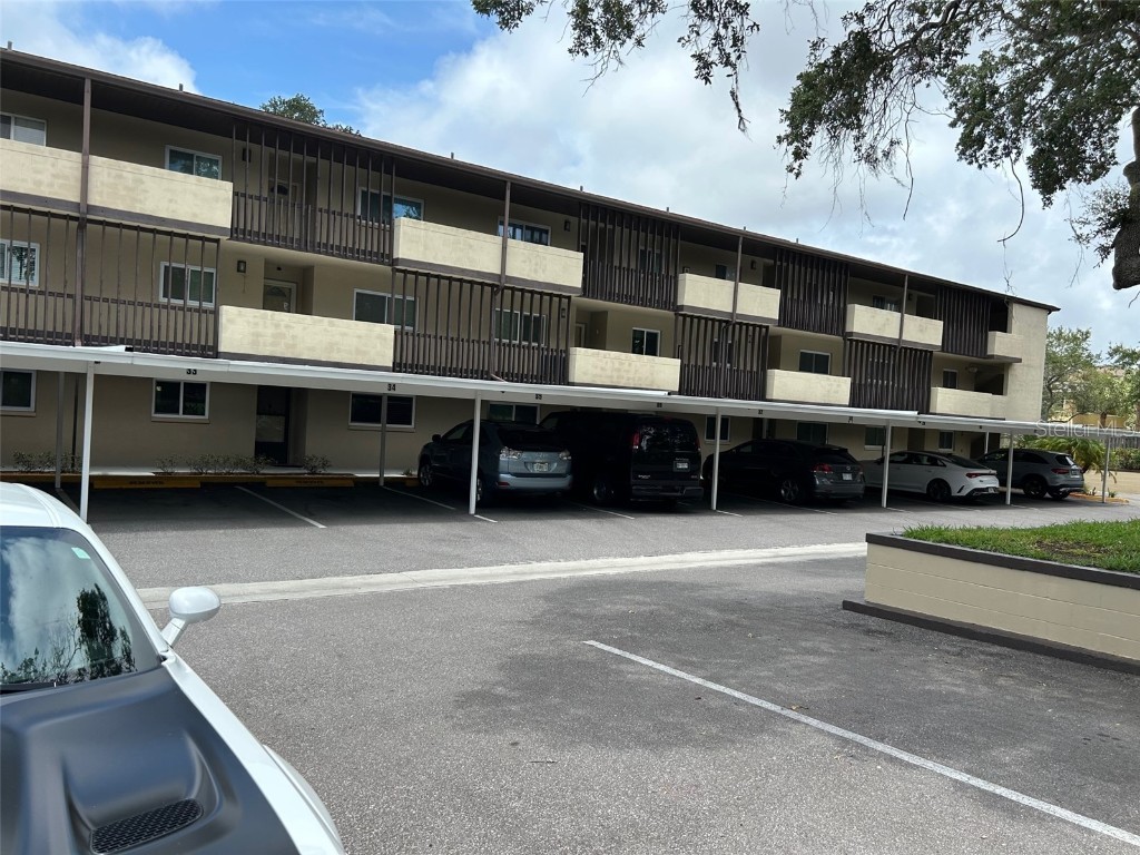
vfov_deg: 53.1
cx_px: 570
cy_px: 428
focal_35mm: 26
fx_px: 856
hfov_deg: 67.3
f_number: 1.5
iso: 50
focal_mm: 5.7
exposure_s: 1/3077
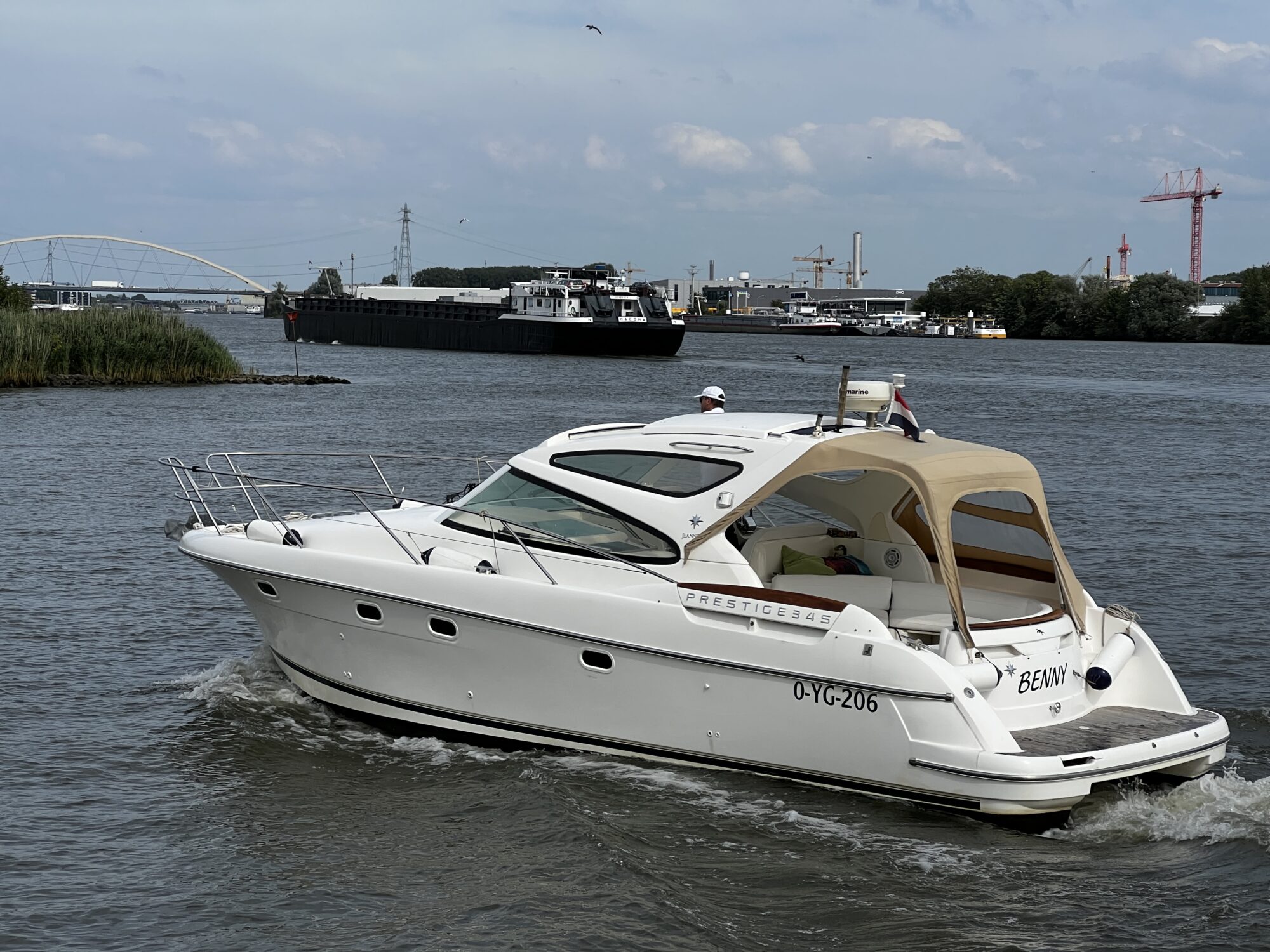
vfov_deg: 19.1
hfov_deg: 25.3
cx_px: 635
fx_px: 2825
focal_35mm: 77
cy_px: 476
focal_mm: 9
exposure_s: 1/1033
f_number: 2.8
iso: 32
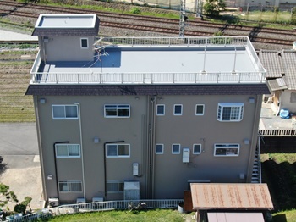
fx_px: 333
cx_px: 148
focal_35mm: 39
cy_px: 111
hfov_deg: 47.9
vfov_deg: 36.8
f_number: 3.4
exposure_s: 1/500
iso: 100
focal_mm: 6.77
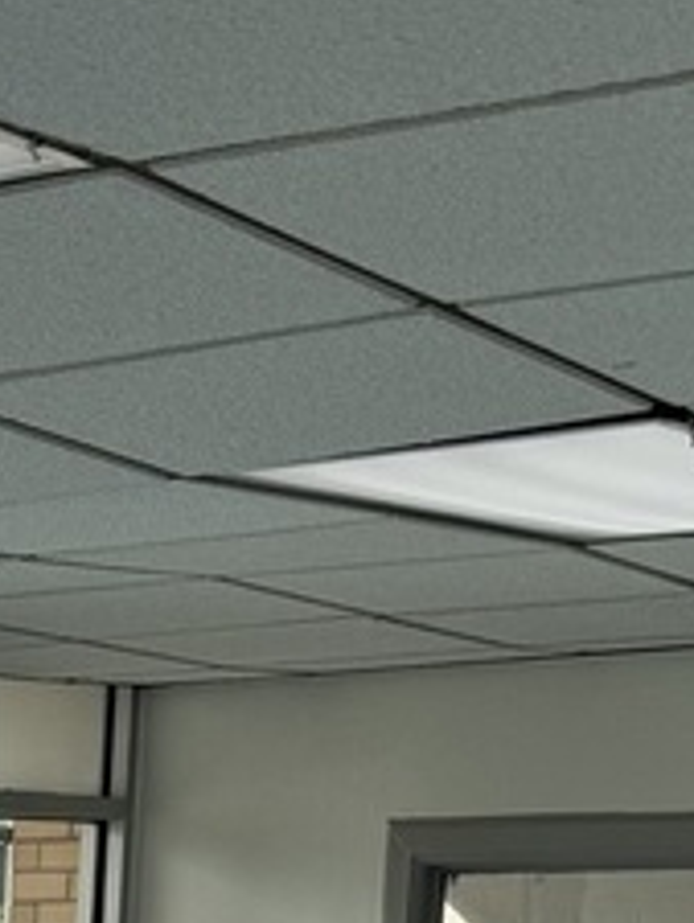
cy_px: 1936
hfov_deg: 12.2
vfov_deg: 14.0
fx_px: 3071
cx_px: -415
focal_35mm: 115
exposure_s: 1/1869
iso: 80
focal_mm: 6.76
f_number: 1.78
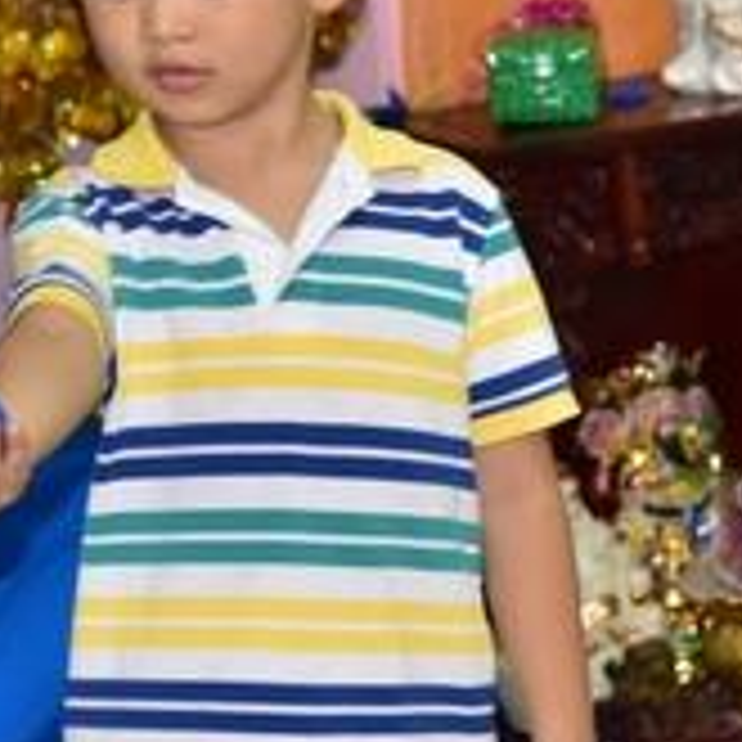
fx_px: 5675
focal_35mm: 234
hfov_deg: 7.5
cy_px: 22
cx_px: 292
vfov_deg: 7.5
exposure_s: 1/40
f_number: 4
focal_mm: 70
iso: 800
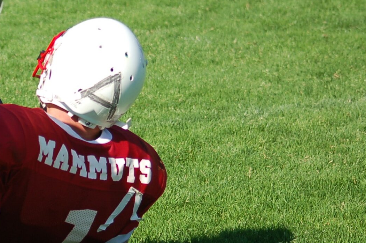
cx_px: 11
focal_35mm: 245
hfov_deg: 8.4
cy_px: 117
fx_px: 2486
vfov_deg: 5.6
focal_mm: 78
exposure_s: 1/1250
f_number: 4.5
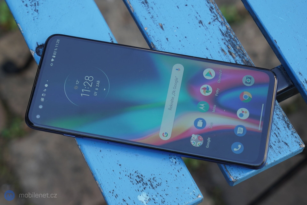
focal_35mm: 66
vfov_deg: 20.6
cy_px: 102
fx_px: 563
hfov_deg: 30.5
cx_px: 154
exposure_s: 1/160
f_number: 6.3
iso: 400
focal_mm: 66
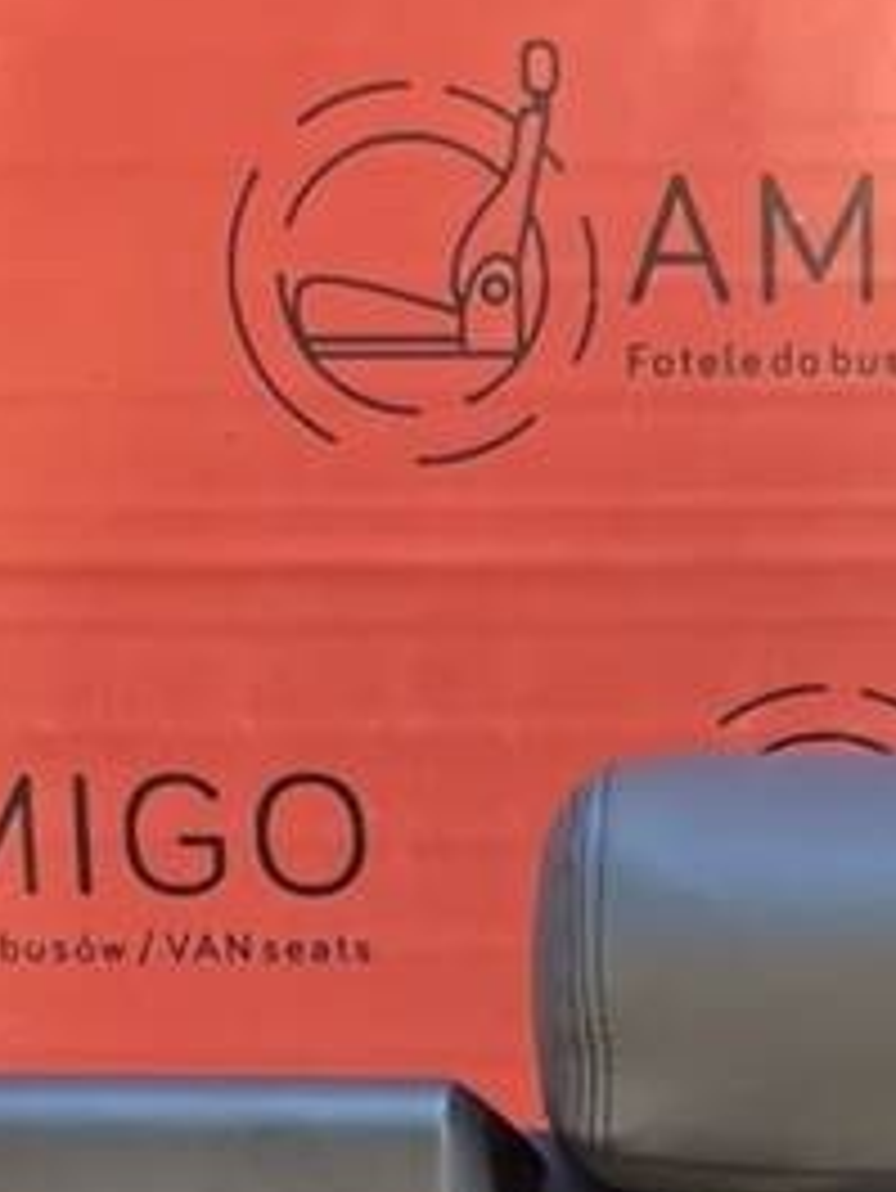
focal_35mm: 157
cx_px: 946
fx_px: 5414
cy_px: 1835
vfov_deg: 12.0
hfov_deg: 9.4
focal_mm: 5.1
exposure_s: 1/122
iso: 80
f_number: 1.6
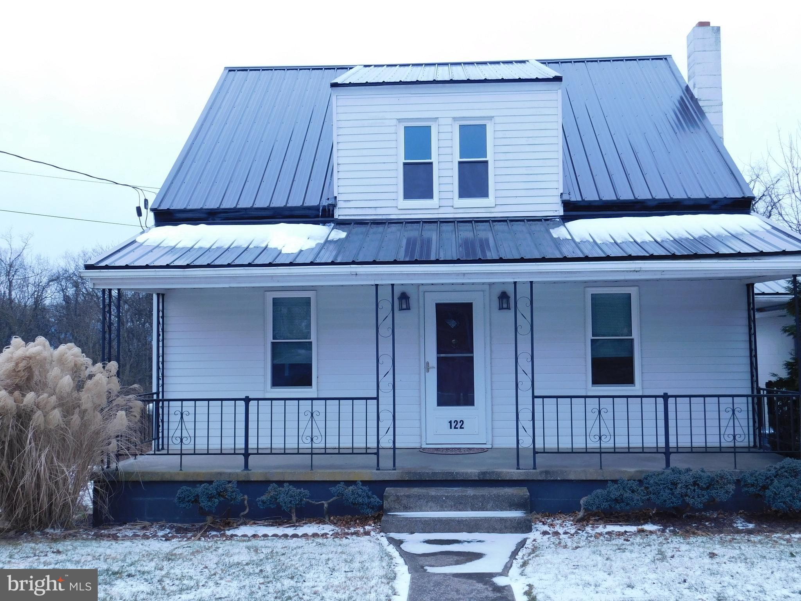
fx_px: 833
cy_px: 300
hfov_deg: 51.4
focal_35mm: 36
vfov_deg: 39.7
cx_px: 400
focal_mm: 6.3
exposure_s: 1/400
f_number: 3.5
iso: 125
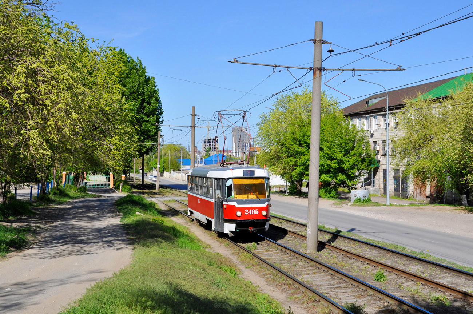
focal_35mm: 51
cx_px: 236
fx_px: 669
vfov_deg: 26.4
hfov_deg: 38.9
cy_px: 157
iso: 200
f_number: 8
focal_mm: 34
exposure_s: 1/500
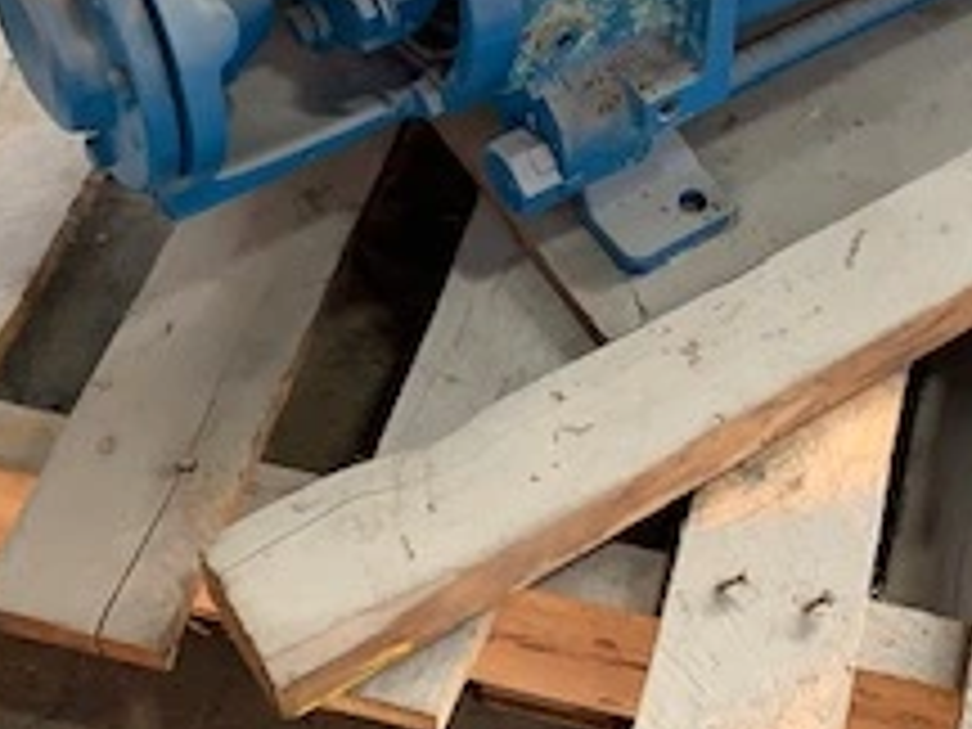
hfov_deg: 25.0
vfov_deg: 18.3
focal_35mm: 77
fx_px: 2162
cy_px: -104
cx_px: 760
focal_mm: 4.25
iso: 100
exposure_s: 1/99
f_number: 1.8
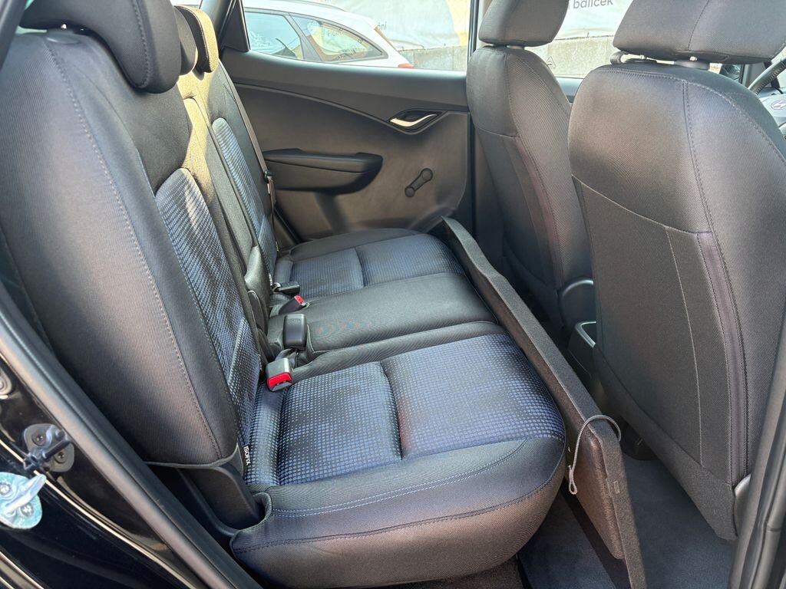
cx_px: 393
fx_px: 590
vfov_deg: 53.1
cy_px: 294
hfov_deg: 67.3
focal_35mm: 26
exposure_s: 1/85
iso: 125
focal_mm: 5.96
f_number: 1.6
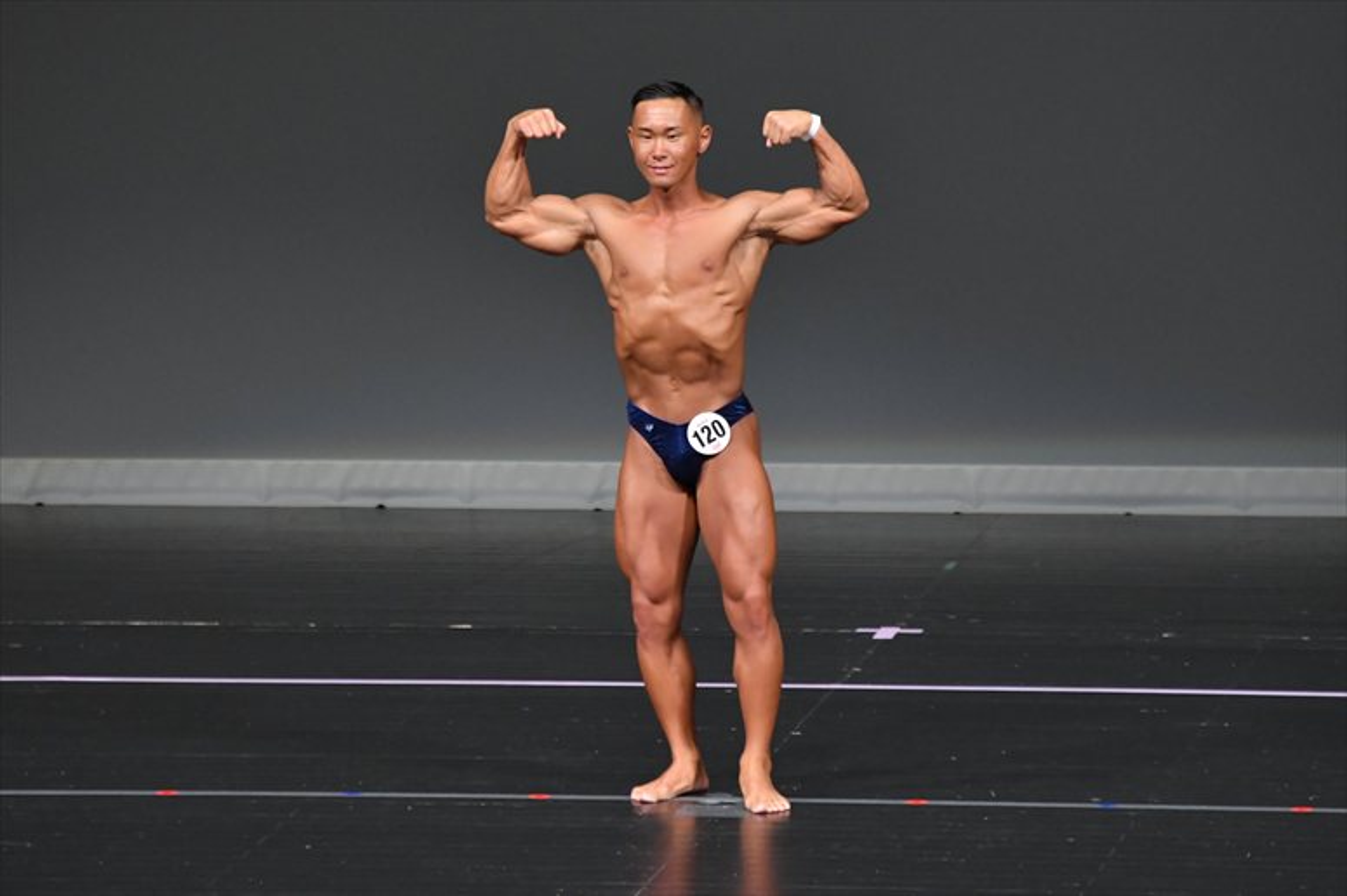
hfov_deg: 6.0
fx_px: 12903
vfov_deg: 4.0
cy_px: 448
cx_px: 674
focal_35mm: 345
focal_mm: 230
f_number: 5.6
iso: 4000
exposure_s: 1/400
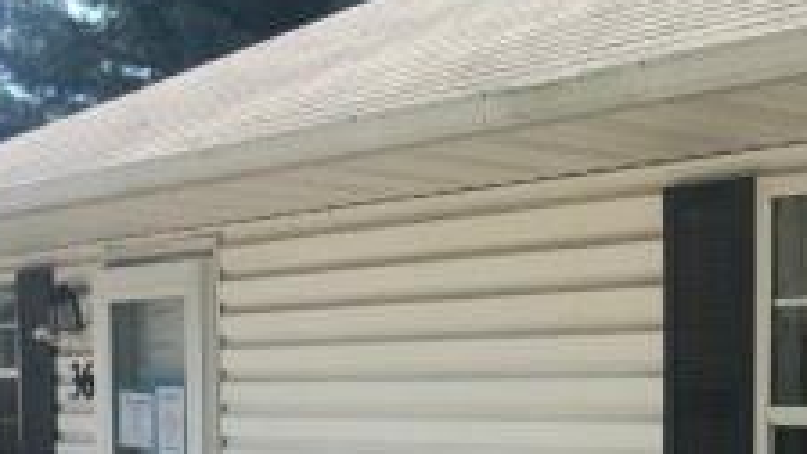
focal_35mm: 87
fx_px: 1862
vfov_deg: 13.4
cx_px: 818
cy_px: 584
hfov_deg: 23.4
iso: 20
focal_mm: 3.99
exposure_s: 1/1126
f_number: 1.8
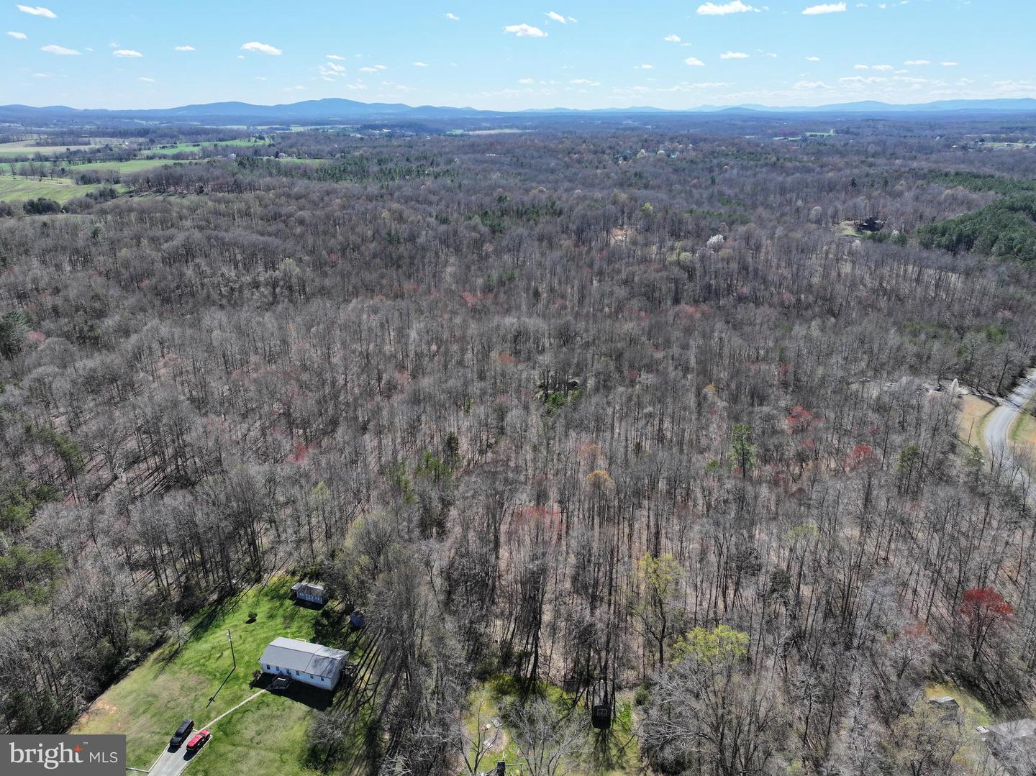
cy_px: 388
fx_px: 718
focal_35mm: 24
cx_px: 518
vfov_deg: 56.8
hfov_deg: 71.6
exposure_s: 1/3200
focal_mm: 12.29
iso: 410
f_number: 2.8
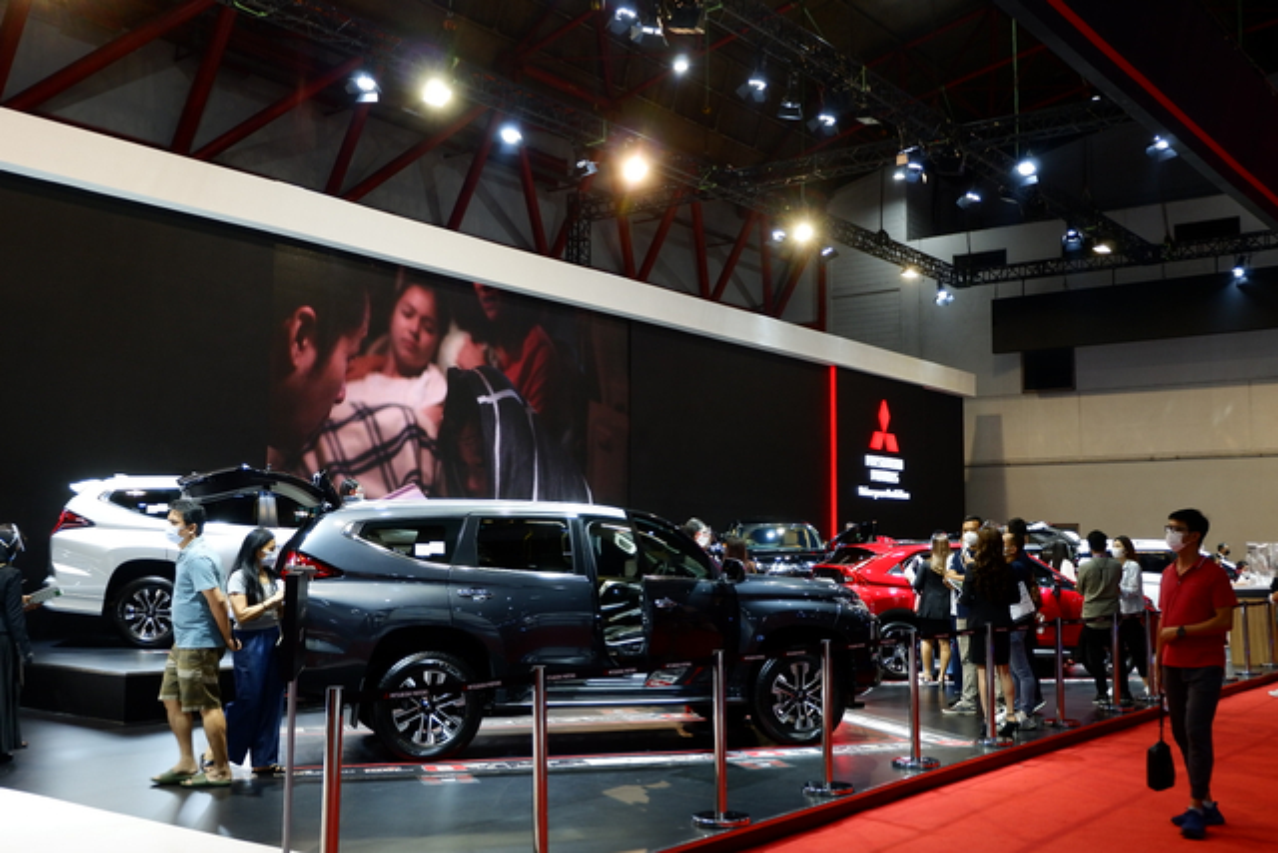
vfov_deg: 36.9
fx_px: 1278
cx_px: 639
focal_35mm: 36
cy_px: 426
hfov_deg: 53.1
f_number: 4.2
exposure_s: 1/60
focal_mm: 24.3
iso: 640
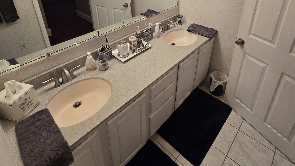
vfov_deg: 51.7
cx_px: 158
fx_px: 156
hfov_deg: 86.5
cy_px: 29
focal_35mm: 20
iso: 80
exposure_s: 1/60
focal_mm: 2.2
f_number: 2.2
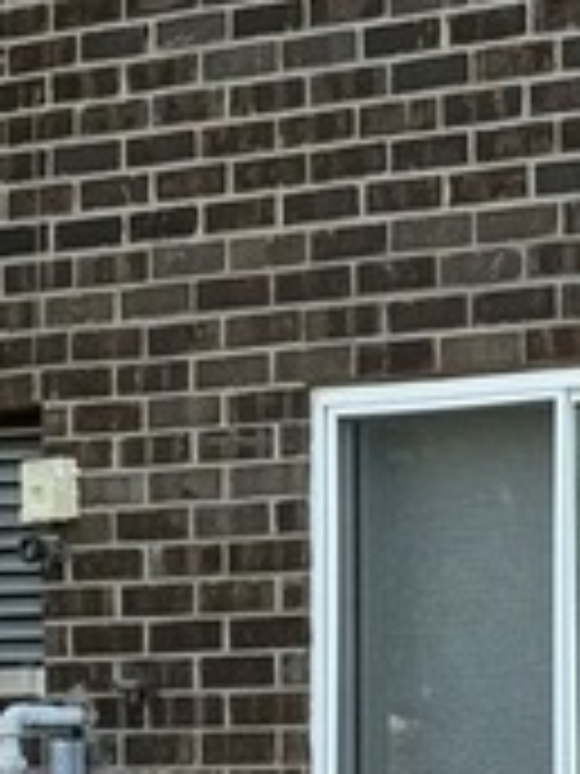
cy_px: -184
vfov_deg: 6.5
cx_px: -486
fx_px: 6747
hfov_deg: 4.9
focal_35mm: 302
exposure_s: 1/641
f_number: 1.78
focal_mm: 6.76
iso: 80
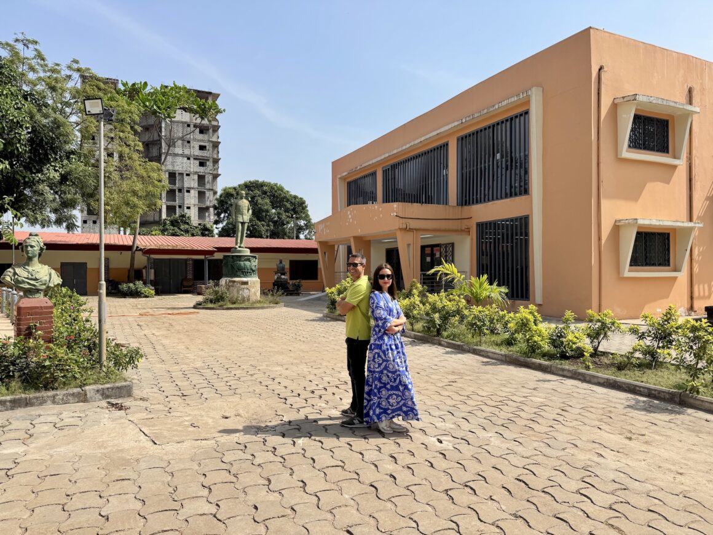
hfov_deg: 71.6
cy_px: 268
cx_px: 356
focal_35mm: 24
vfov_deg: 56.8
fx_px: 494
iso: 80
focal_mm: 6.76
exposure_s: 1/4608
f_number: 1.78
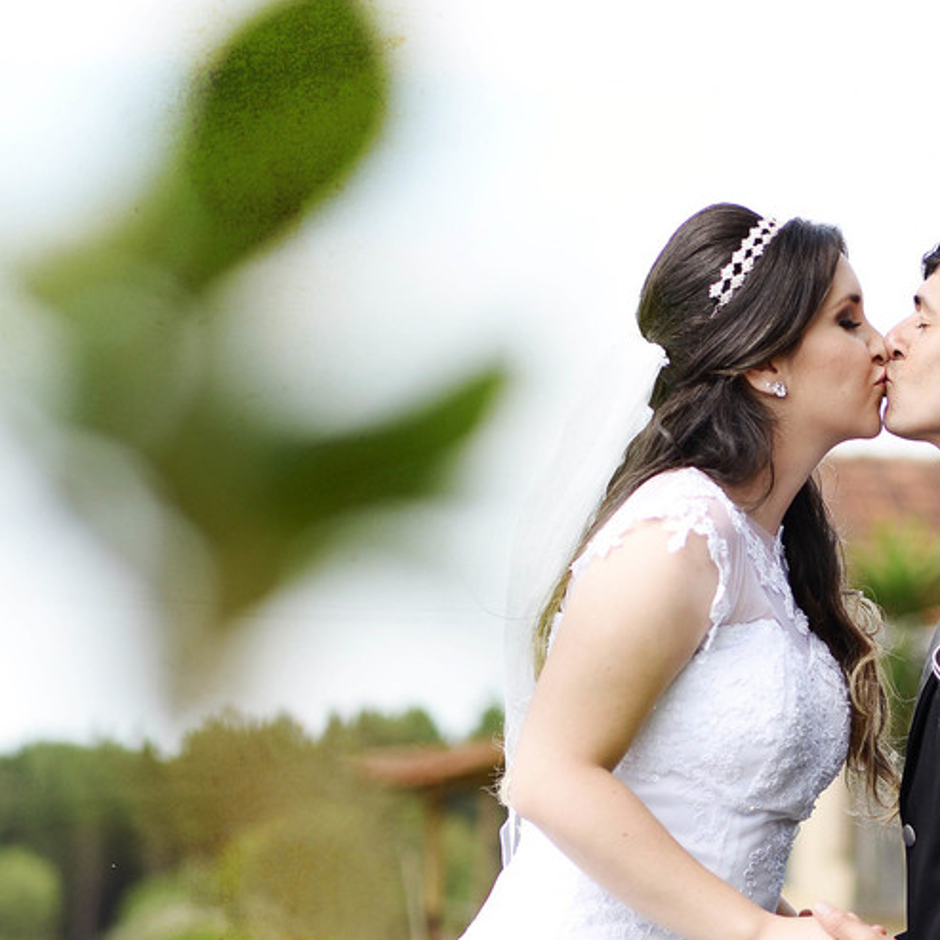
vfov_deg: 9.9
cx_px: 1129
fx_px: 5407
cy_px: 755
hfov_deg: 9.8
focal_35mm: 176
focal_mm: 85
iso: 125
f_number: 2.8
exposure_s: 1/1000
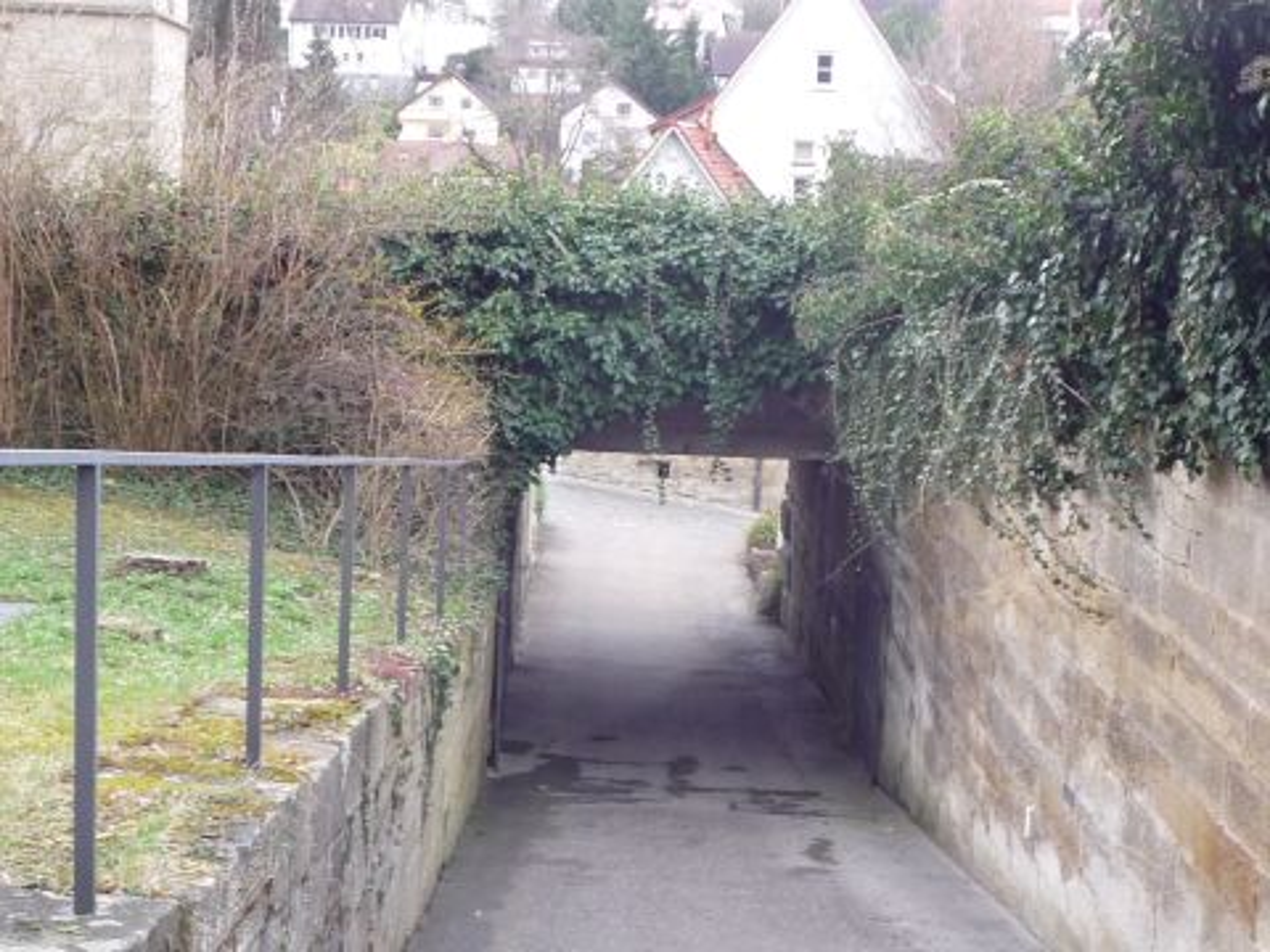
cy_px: 476
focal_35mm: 62
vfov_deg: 23.7
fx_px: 2275
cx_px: 635
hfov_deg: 31.2
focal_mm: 6.3
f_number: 3.7
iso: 160
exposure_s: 1/30
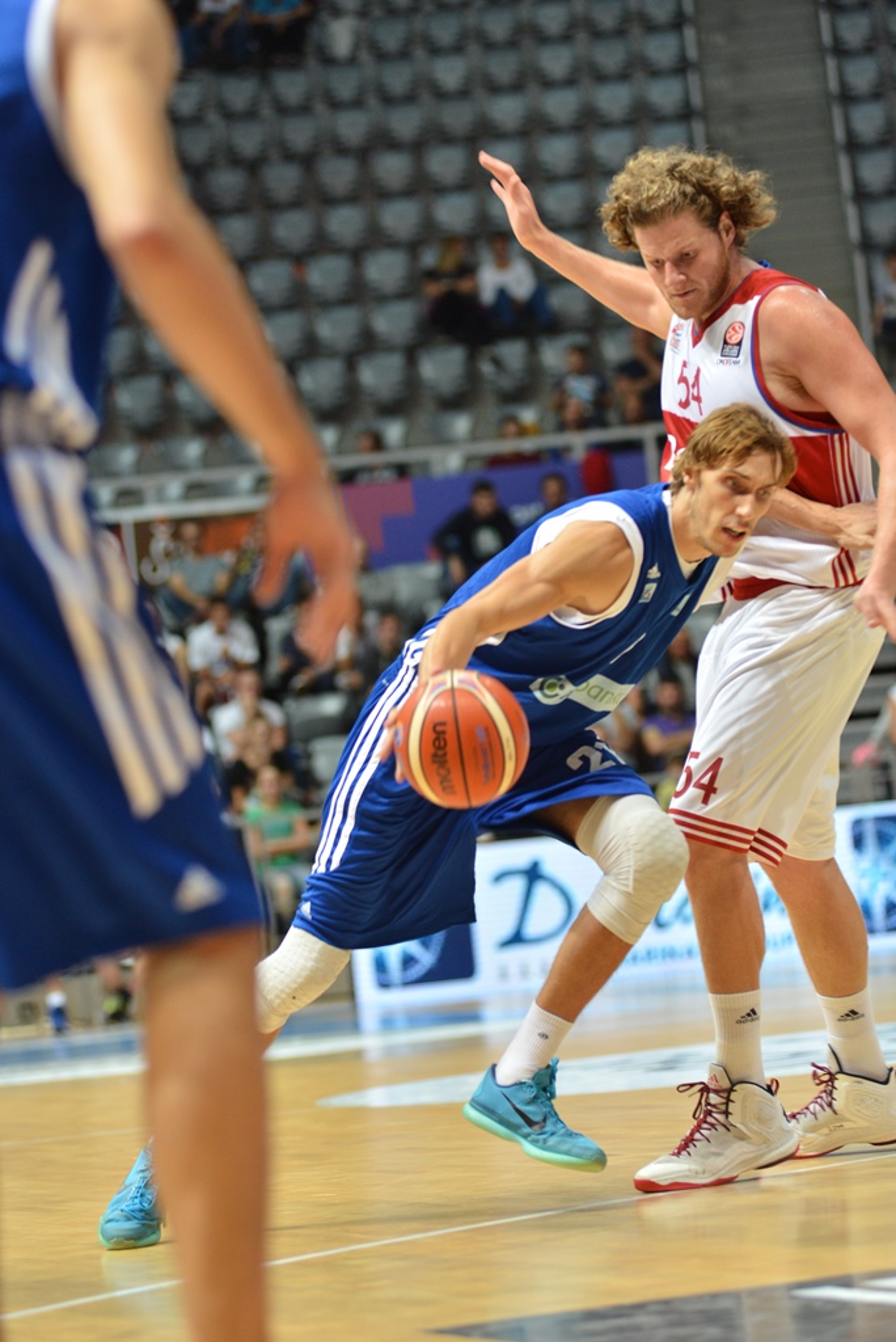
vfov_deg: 14.1
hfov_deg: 9.5
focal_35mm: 145
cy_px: 671
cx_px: 448
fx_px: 5406
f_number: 4
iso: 1600
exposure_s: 1/400
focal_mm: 145
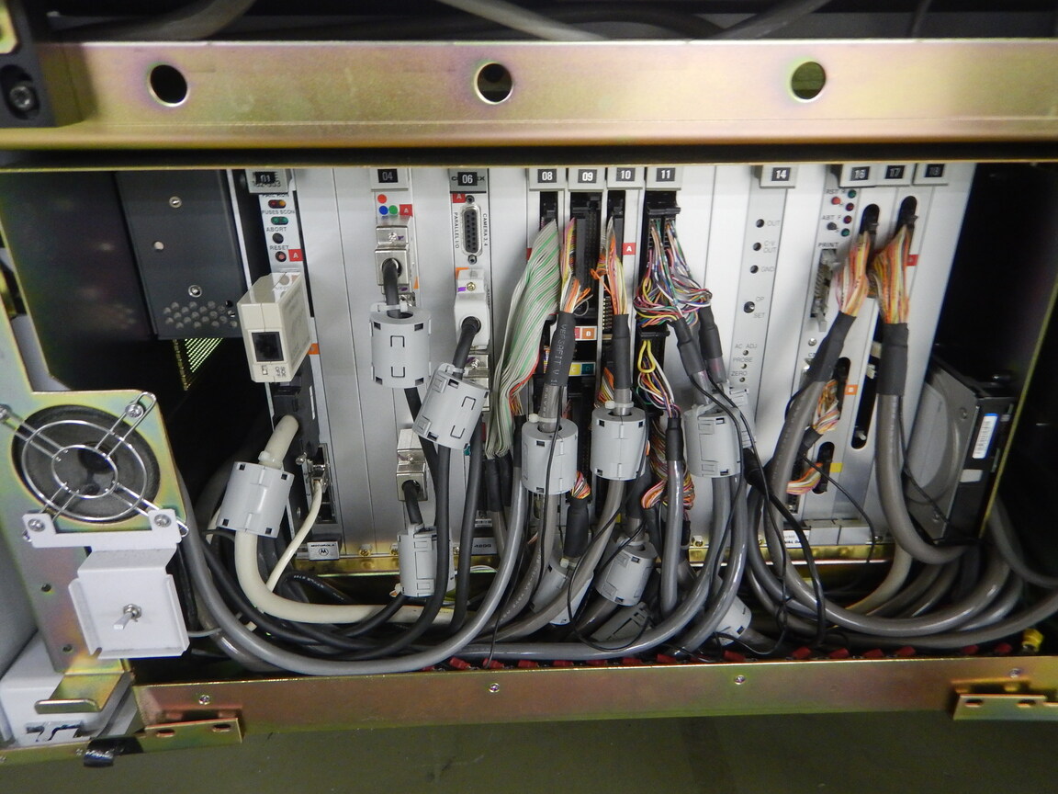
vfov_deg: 56.8
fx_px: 734
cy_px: 397
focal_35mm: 24
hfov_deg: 71.6
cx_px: 529
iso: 500
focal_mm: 4.3
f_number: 2.8
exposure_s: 1/8
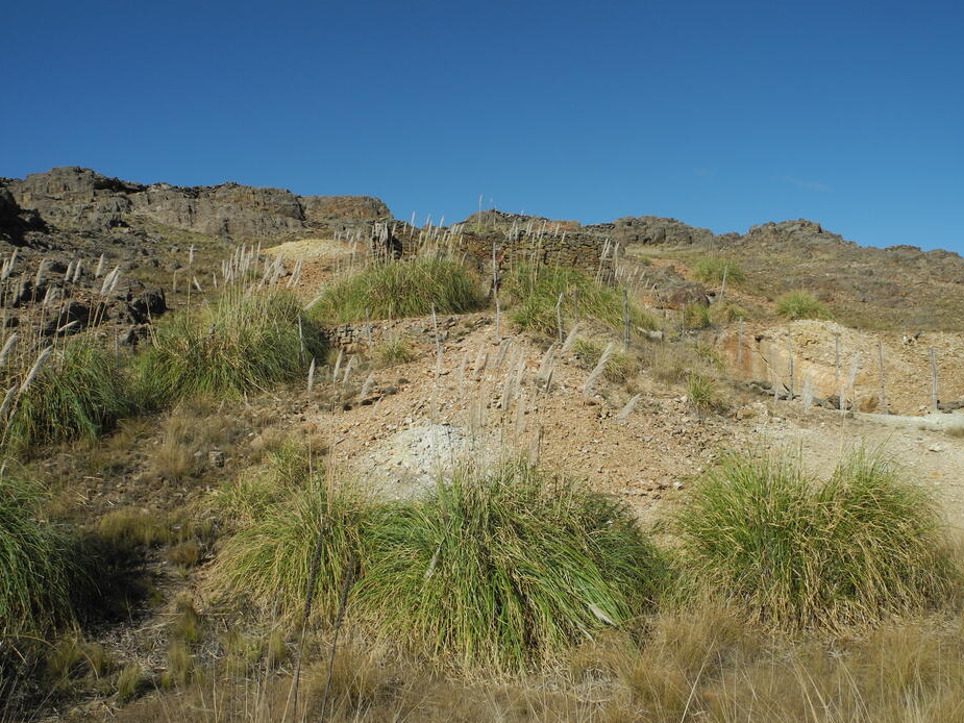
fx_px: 863
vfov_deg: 45.4
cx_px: 469
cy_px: 384
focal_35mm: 31
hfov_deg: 58.3
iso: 100
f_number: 5
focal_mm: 6
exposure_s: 1/800
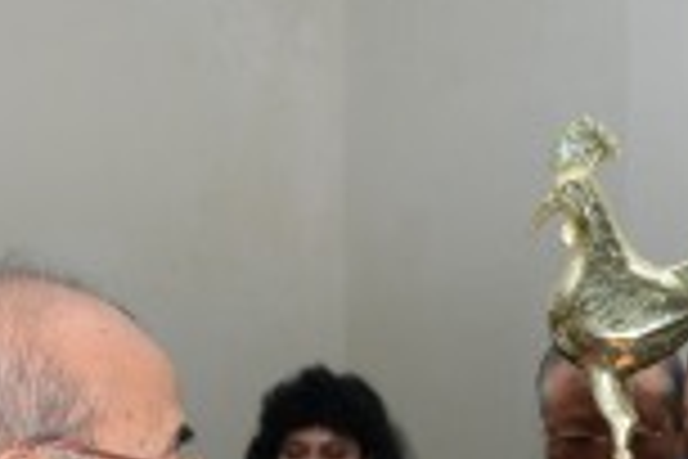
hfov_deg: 16.3
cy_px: 724
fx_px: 2389
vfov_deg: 10.5
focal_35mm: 125
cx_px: 223
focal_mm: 32
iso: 640
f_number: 5.6
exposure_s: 1/50
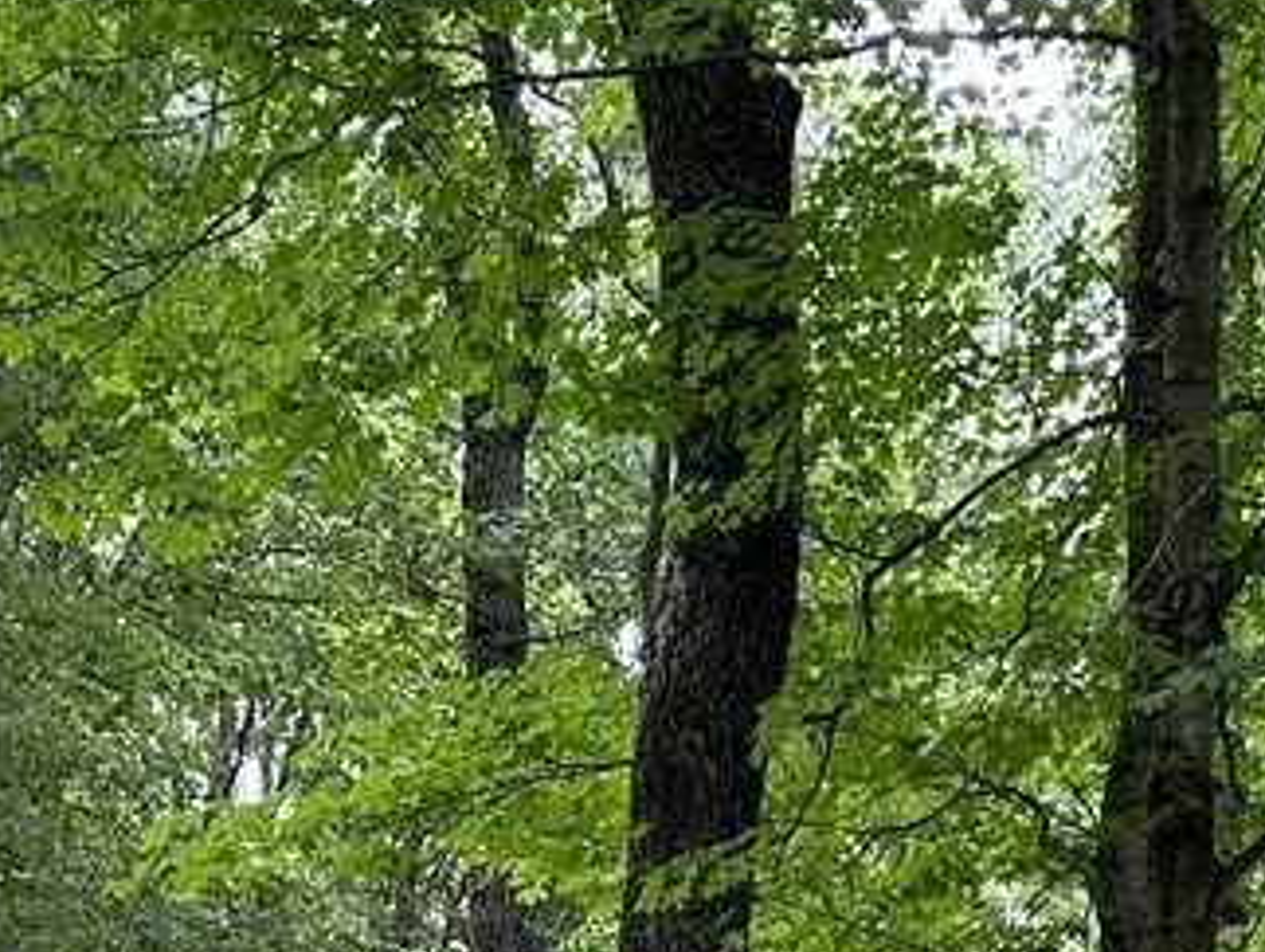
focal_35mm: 95
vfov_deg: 14.7
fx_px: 3476
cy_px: 1320
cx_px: 1085
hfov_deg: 20.3
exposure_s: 1/141
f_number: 1.78
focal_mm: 6.86
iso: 64
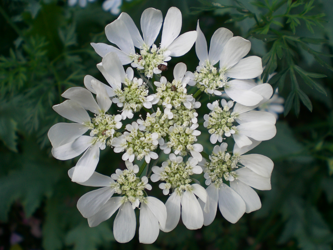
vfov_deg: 37.7
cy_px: 125
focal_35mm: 38
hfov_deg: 49.0
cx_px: 166
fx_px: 366
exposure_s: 1/250
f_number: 3.1
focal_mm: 6.3
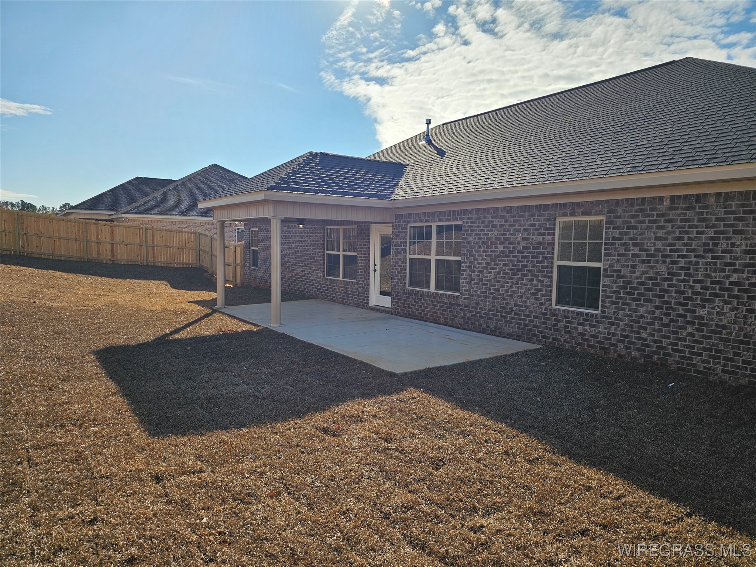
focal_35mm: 23
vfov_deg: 58.9
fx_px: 502
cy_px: 284
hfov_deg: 73.9
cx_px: 378
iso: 12
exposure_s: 1/1606
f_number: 1.7
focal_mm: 6.3
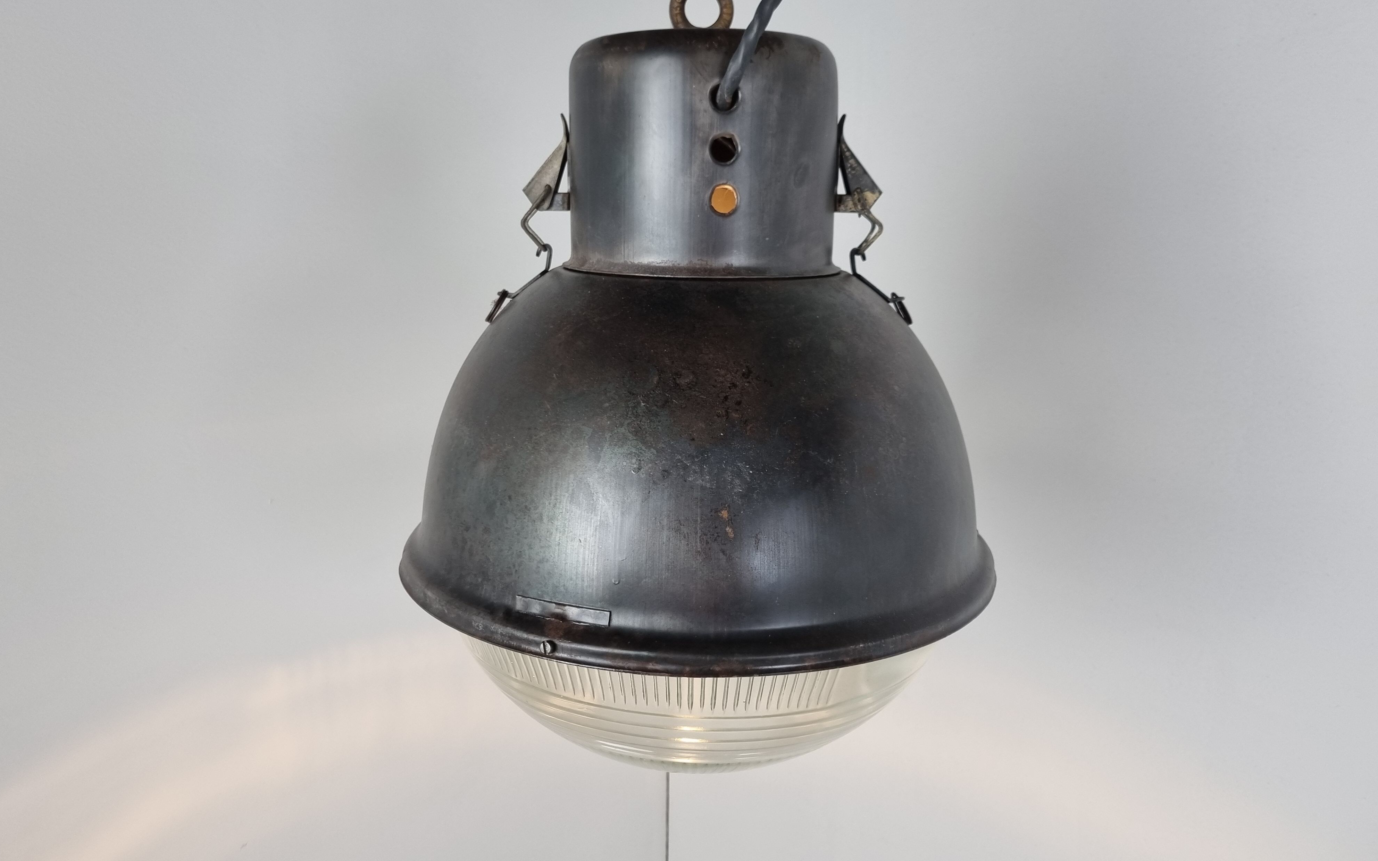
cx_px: 690
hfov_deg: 66.5
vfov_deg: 44.5
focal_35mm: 28
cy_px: 391
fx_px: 1051
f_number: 1.8
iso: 80
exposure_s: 1/100
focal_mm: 5.4
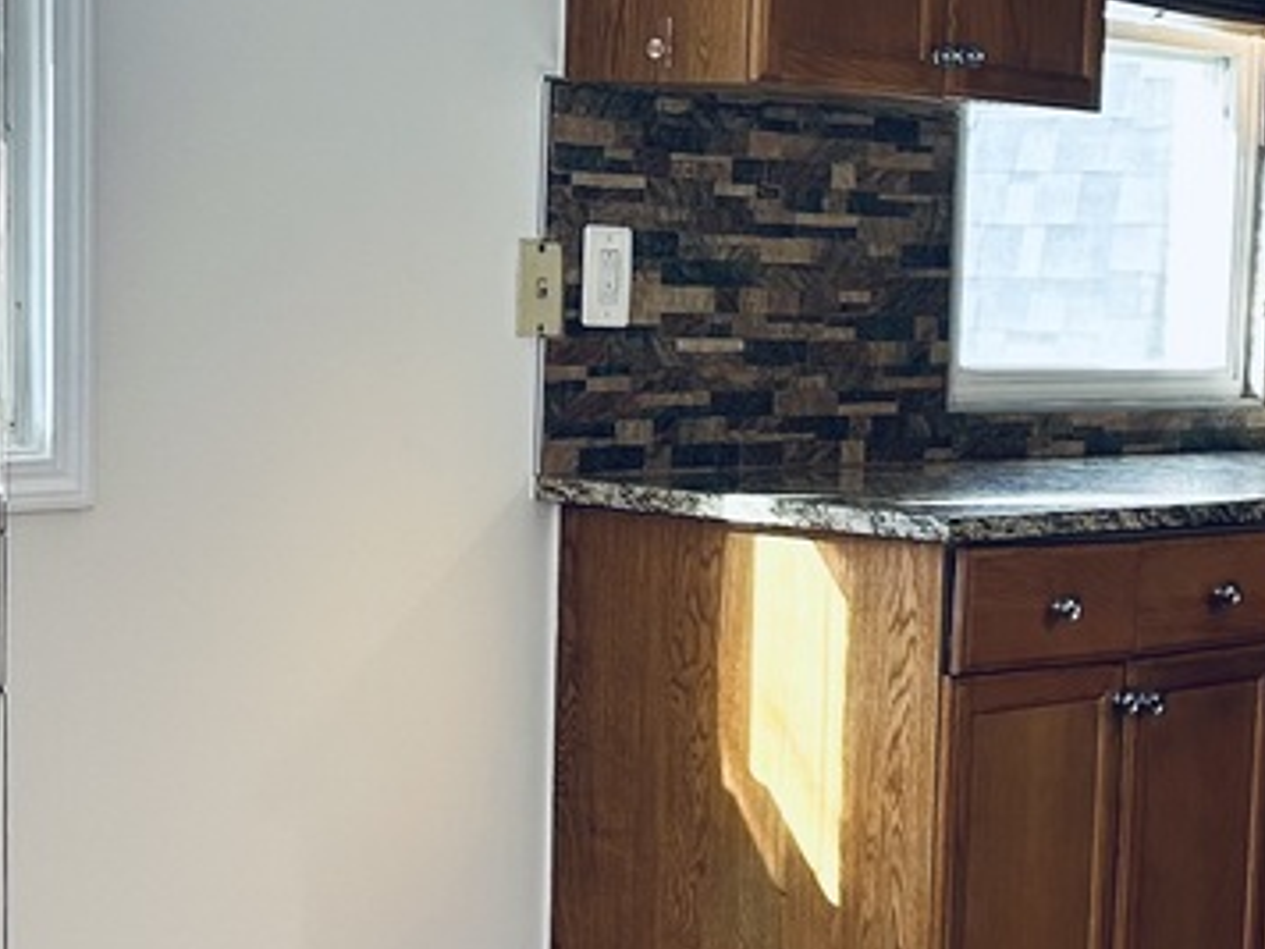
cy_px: 569
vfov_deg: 15.2
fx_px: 3545
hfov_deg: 20.1
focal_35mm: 97
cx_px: 970
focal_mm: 6.86
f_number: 1.78
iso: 125
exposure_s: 1/121
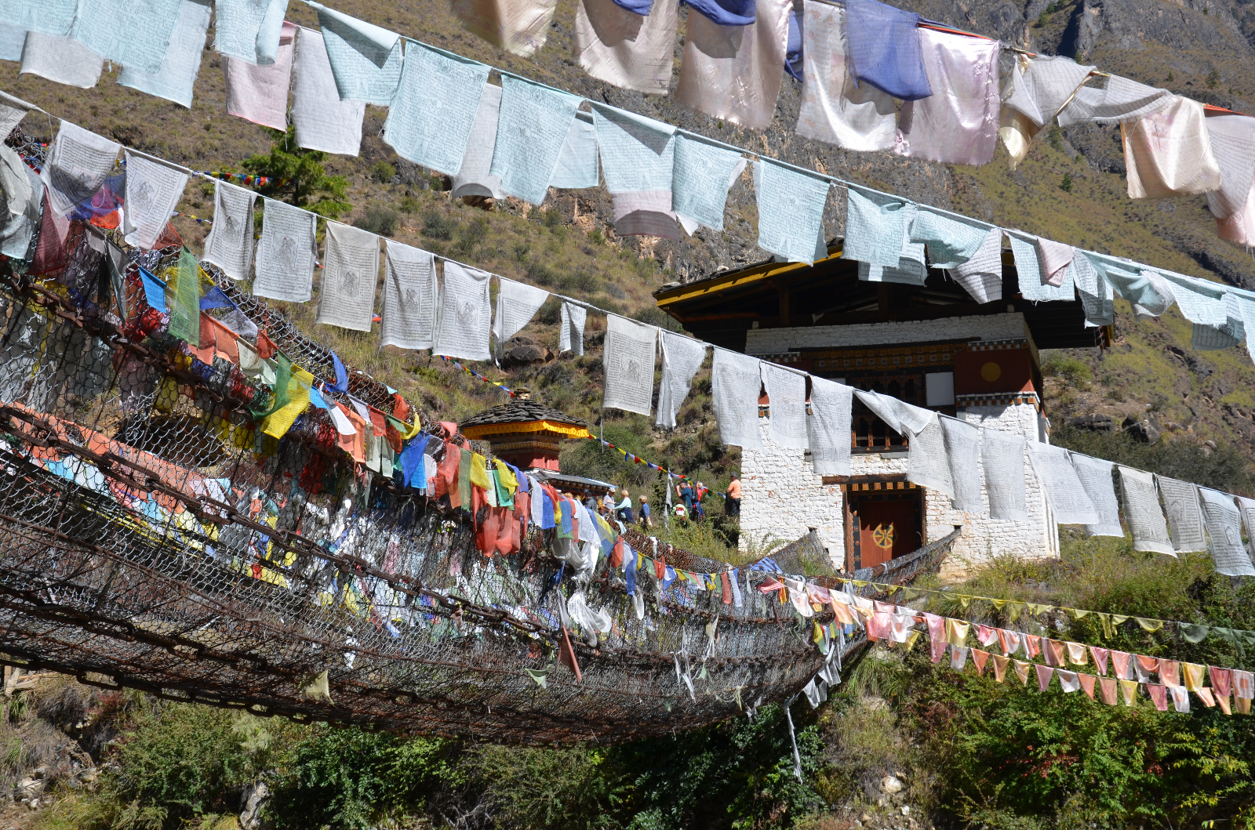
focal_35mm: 60
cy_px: 415
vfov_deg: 22.5
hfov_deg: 33.5
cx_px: 628
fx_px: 2087
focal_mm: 40
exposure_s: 1/250
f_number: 8
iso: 100
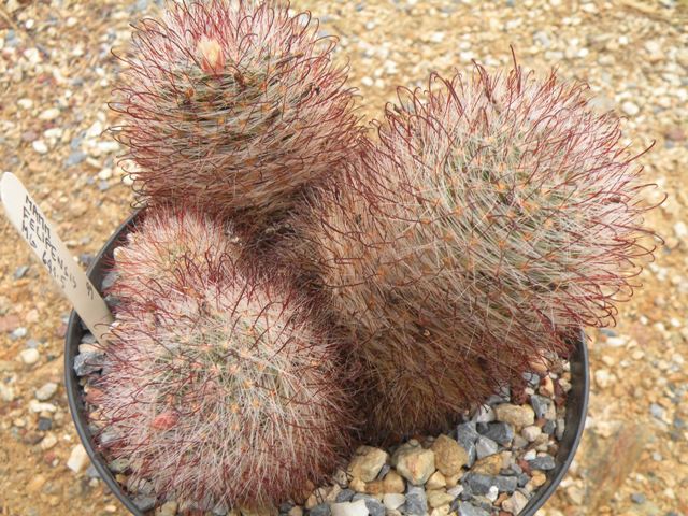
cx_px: 344
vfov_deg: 34.3
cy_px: 258
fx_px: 835
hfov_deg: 44.8
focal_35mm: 42
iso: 64
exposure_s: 1/119
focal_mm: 7.4
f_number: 4.5
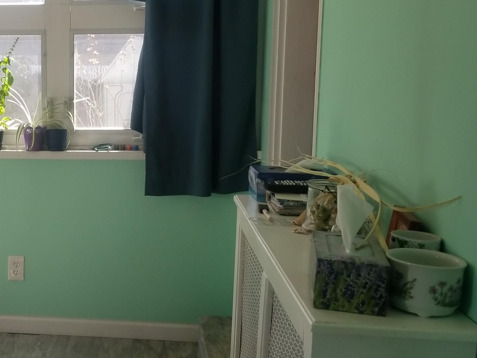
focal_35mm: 53
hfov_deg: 34.6
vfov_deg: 27.4
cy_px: 123
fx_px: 730
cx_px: 72
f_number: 1.7
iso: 50
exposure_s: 1/246
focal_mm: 4.3
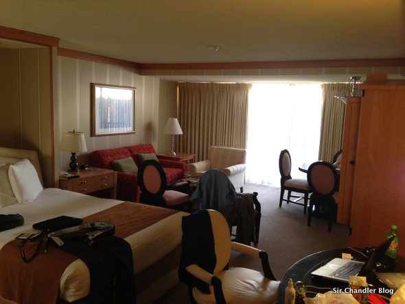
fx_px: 386
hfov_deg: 55.3
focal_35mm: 33
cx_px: 202
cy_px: 152
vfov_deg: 43.0
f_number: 2.4
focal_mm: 4.13
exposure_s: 1/20
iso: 64
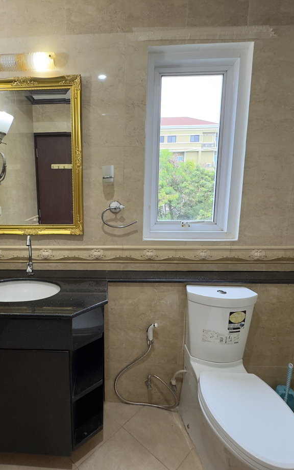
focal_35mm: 20
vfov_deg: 85.1
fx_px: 256
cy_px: 236
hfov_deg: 58.0
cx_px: 93
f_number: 2.2
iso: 160
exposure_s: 1/50
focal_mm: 2.22
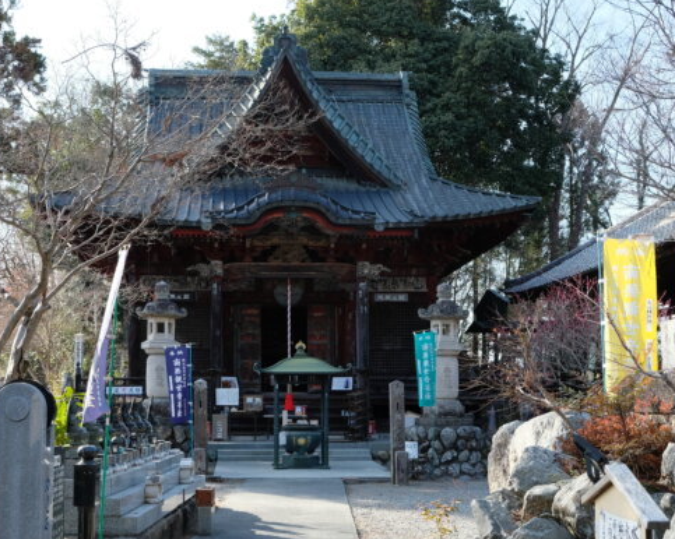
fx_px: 1018
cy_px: 286
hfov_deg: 36.6
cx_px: 284
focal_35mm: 51
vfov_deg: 29.7
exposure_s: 1/150
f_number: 7.1
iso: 400
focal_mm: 23
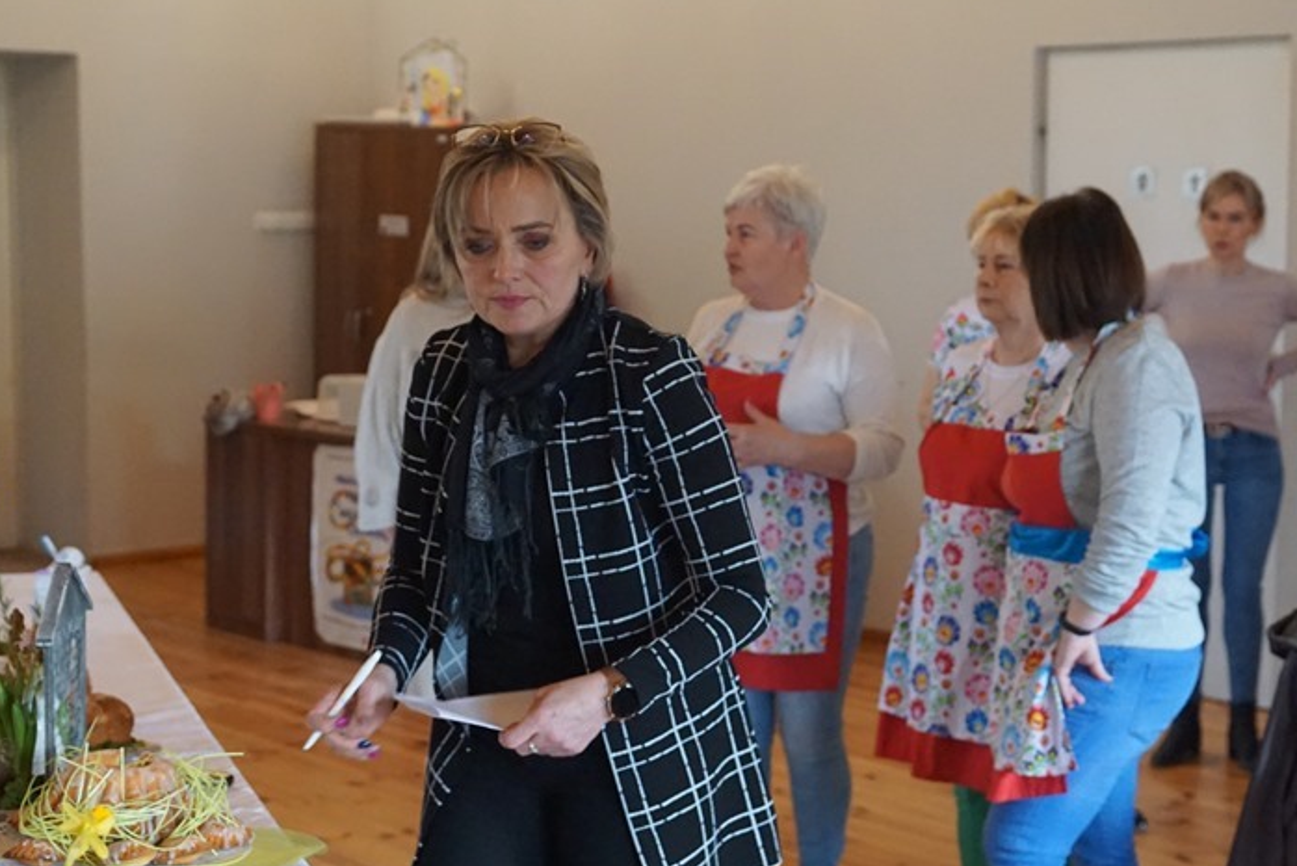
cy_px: 406
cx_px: 762
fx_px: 2379
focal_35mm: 66
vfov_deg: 20.6
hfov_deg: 30.4
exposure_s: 1/160
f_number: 3.2
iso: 3200
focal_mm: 30
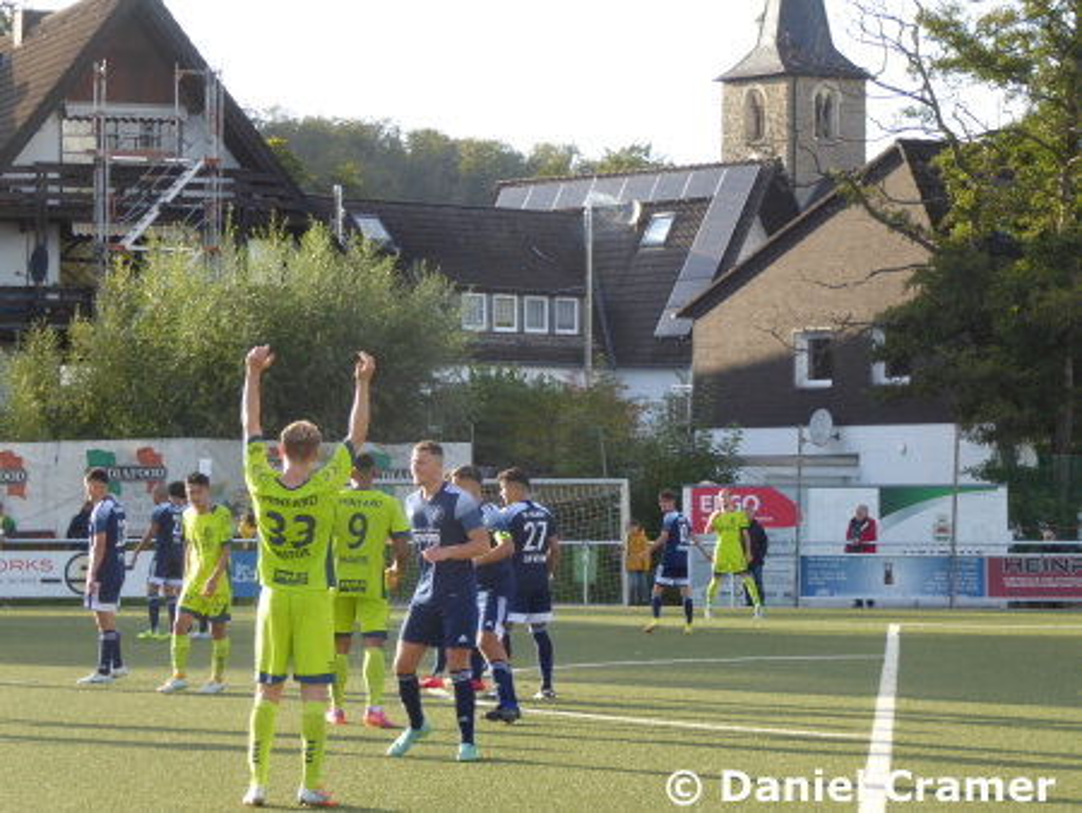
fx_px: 4222
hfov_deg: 14.6
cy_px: 406
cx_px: 541
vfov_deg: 11.0
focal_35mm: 135
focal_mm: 24.2
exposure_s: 1/80
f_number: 5.3
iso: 80
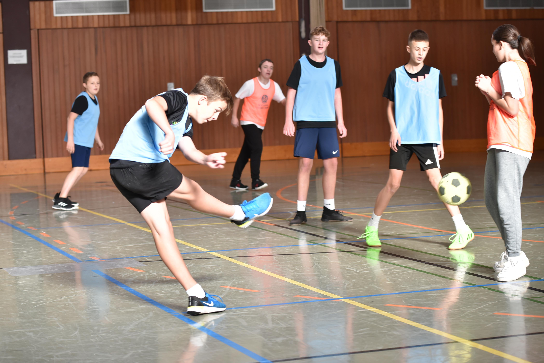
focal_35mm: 102
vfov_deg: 13.4
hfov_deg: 20.0
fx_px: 1541
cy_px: 182
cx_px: 272
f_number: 4
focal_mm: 102
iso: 720
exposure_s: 1/500
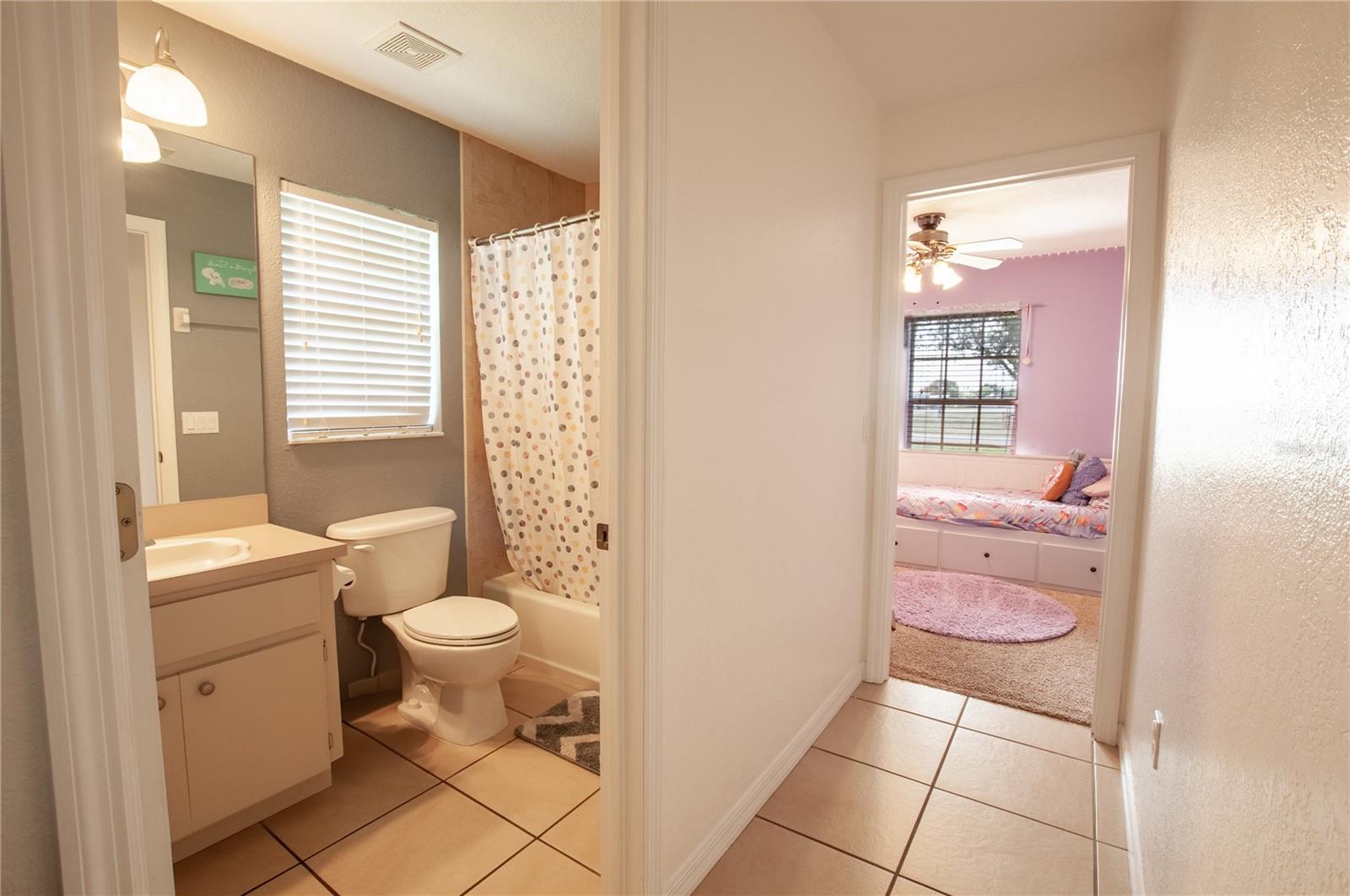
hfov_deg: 100.5
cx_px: 675
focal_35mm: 15
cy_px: 448
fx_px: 562
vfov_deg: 77.2
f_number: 9
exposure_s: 1/160
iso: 400
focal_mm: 10
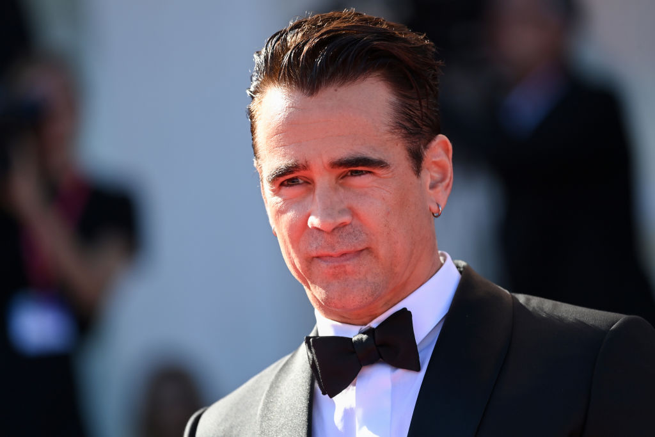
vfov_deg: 4.6
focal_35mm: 300
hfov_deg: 6.9
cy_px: 218
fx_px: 5459
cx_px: 328
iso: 400
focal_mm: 300
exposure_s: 1/1250
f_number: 4
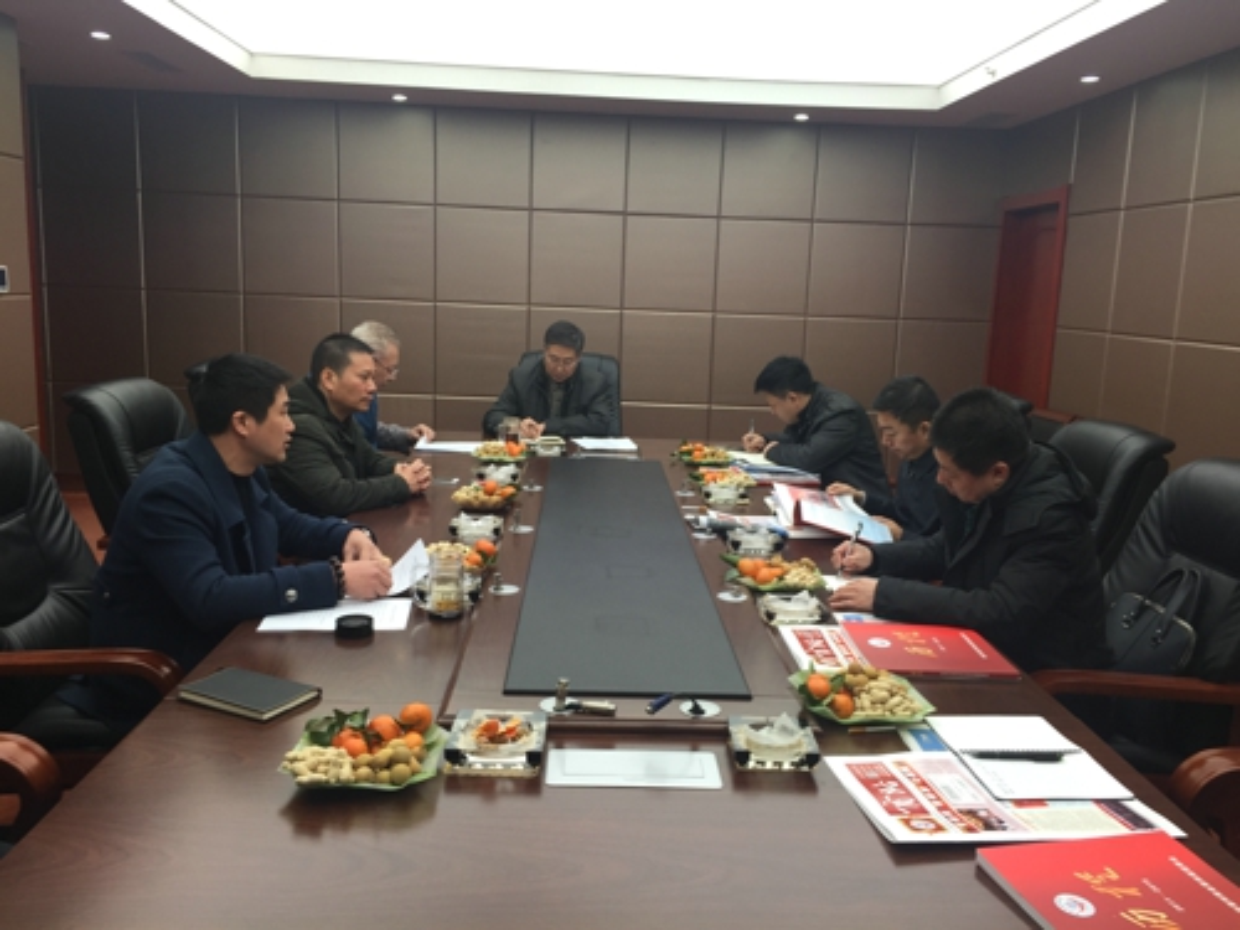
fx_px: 1039
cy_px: 465
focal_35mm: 29
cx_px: 620
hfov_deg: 61.7
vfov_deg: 48.2
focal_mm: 4.15
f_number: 2.2
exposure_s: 1/40
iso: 32
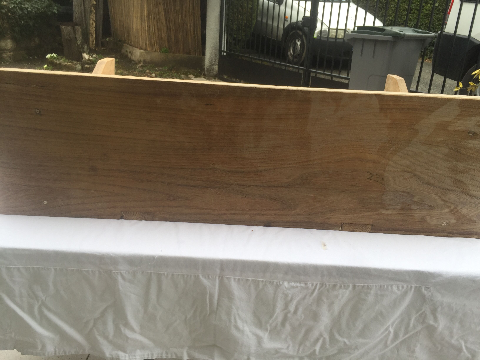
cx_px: 240
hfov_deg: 61.7
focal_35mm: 29
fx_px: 402
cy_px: 180
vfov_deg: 48.2
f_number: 2.2
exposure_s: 1/295
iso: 32
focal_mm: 4.15
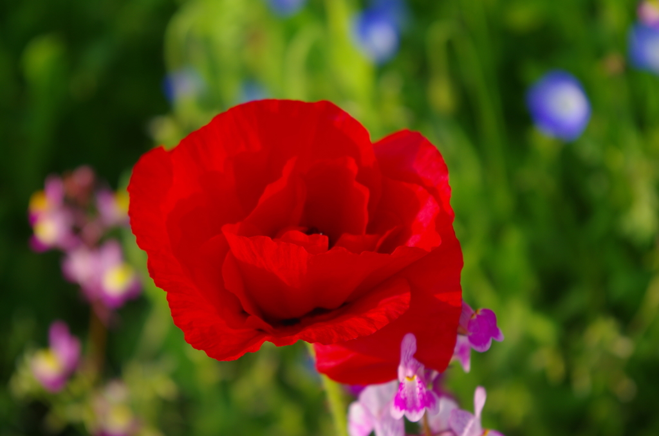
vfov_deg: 16.6
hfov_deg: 24.8
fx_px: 1498
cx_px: 330
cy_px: 218
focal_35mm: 82
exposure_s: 1/250
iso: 100
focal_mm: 55
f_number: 5.6
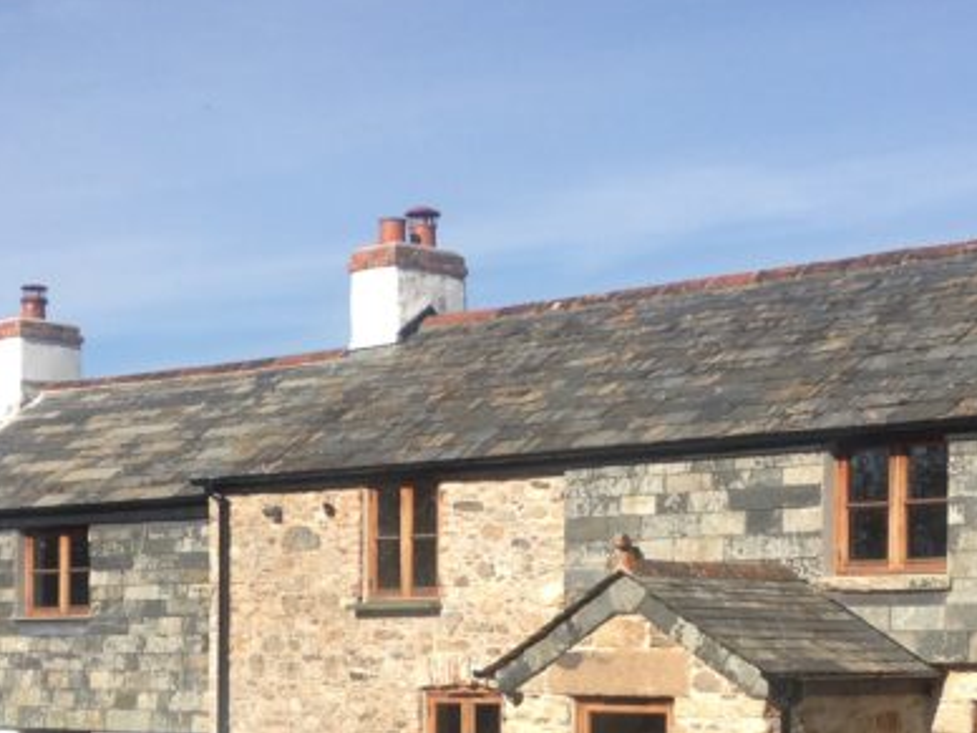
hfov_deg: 22.5
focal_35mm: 87
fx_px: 2455
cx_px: 383
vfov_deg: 16.7
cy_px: 657
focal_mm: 4.12
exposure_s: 1/1695
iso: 50
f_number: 2.4
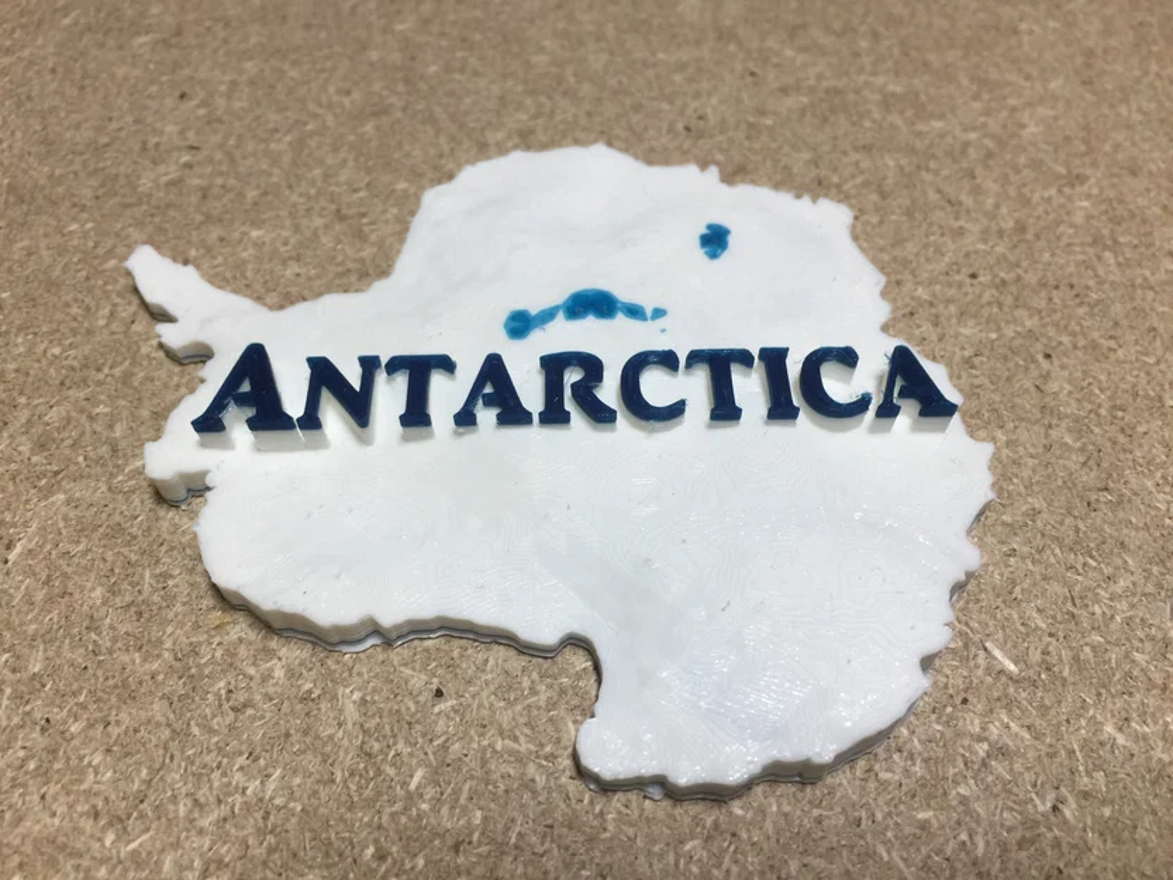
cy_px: 440
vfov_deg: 48.2
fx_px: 983
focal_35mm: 29
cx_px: 586
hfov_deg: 61.7
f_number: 2.2
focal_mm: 4.15
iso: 32
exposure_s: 1/40
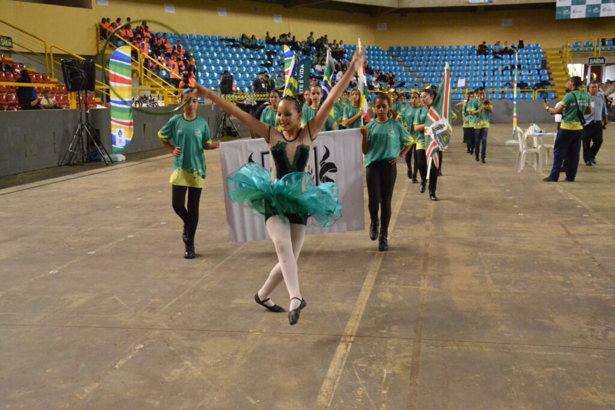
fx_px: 820
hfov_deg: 41.1
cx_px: 308
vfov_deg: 28.1
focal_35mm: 48
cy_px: 205
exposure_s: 1/200
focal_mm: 32
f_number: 6.3
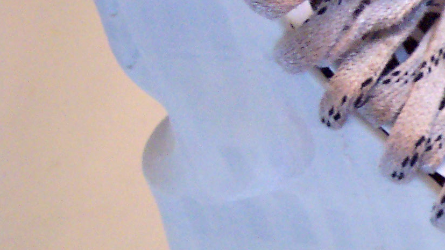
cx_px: 573
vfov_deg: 11.6
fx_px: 1227
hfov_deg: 19.1
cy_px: 182
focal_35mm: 104
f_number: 2.8
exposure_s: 1/20
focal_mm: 8
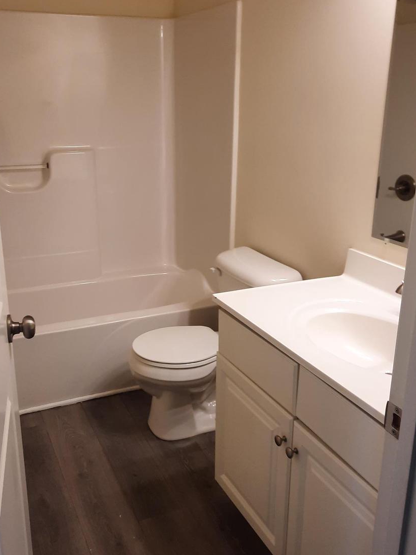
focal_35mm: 35
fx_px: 561
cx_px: 179
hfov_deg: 40.6
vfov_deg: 52.6
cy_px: 273
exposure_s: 1/60
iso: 100
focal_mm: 4.6
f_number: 2
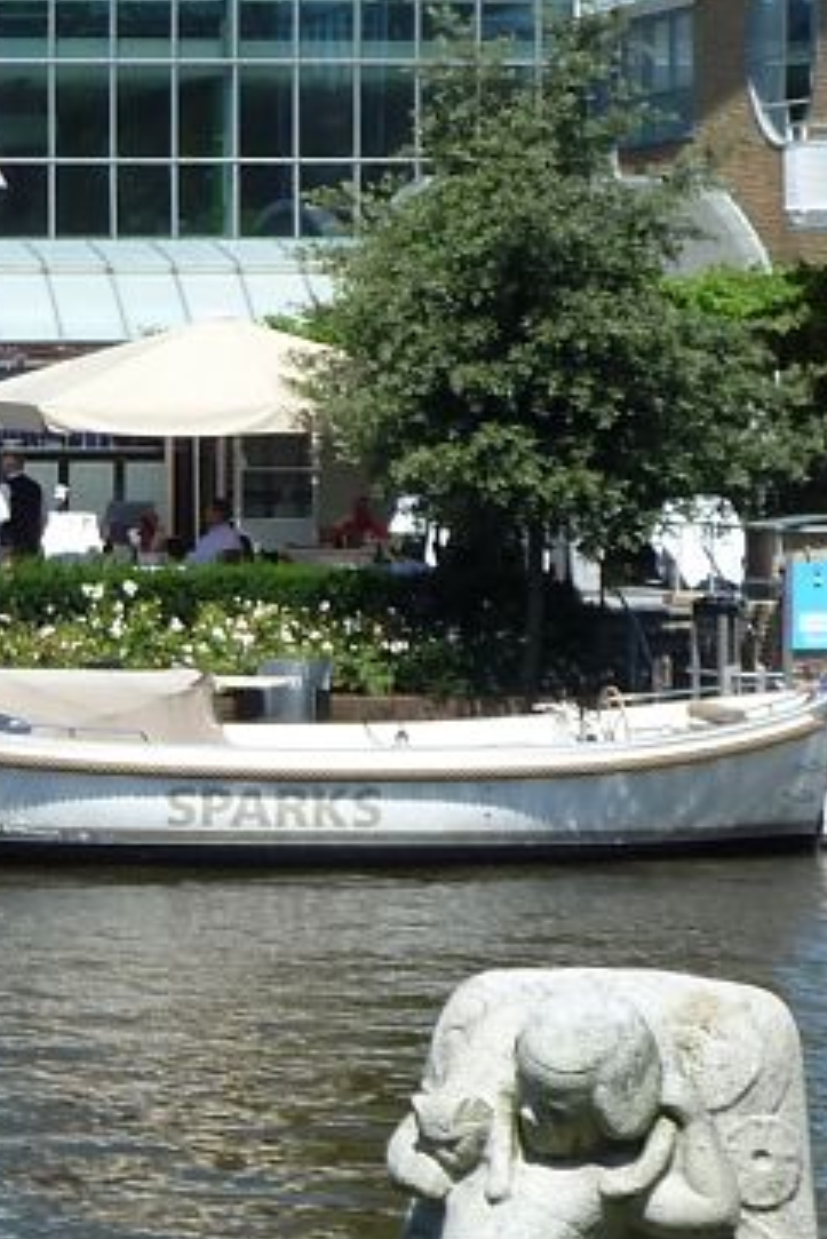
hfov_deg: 8.2
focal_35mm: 162
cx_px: -601
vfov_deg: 12.7
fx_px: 5576
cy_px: 614
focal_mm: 9.1
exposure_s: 1/400
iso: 80
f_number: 3.9
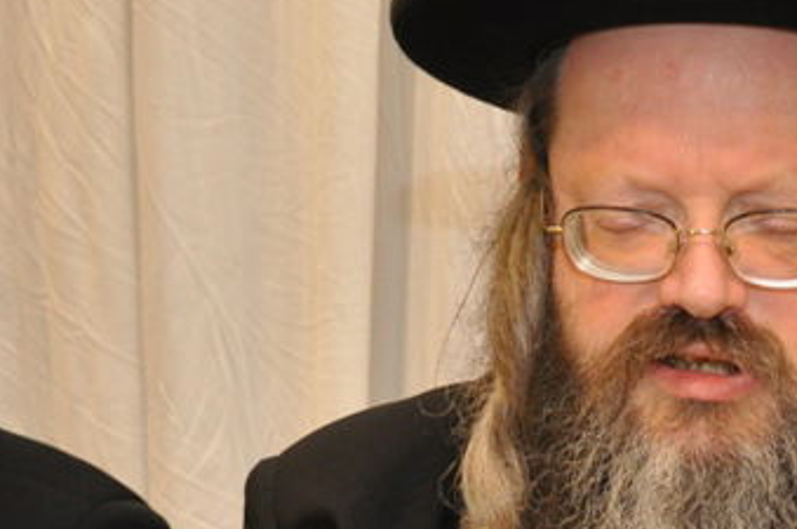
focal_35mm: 136
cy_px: 632
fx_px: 3007
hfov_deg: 15.0
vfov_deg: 9.9
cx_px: 600
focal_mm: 30
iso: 800
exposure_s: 1/60
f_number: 4.2
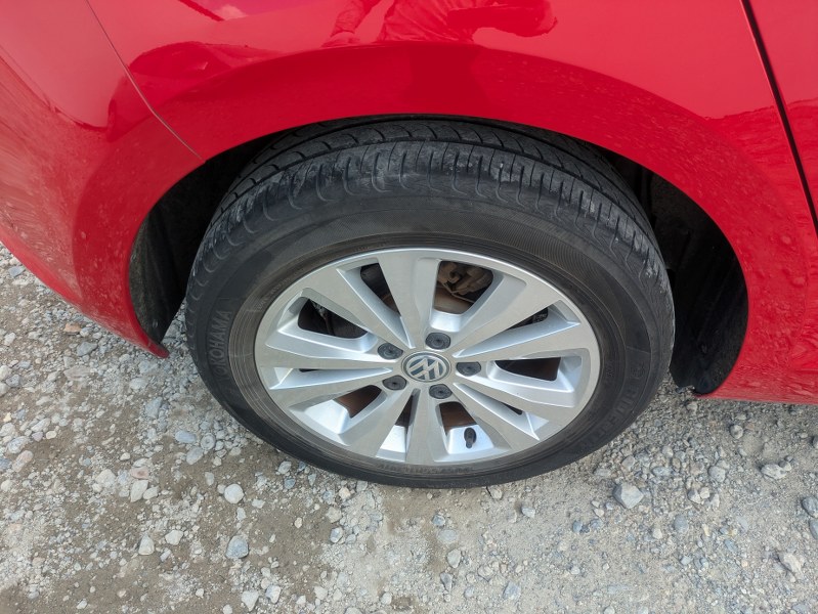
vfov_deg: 54.9
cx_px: 409
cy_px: 307
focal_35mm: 25
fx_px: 591
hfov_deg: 69.4
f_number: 1.89
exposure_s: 1/664
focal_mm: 5.43
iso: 45
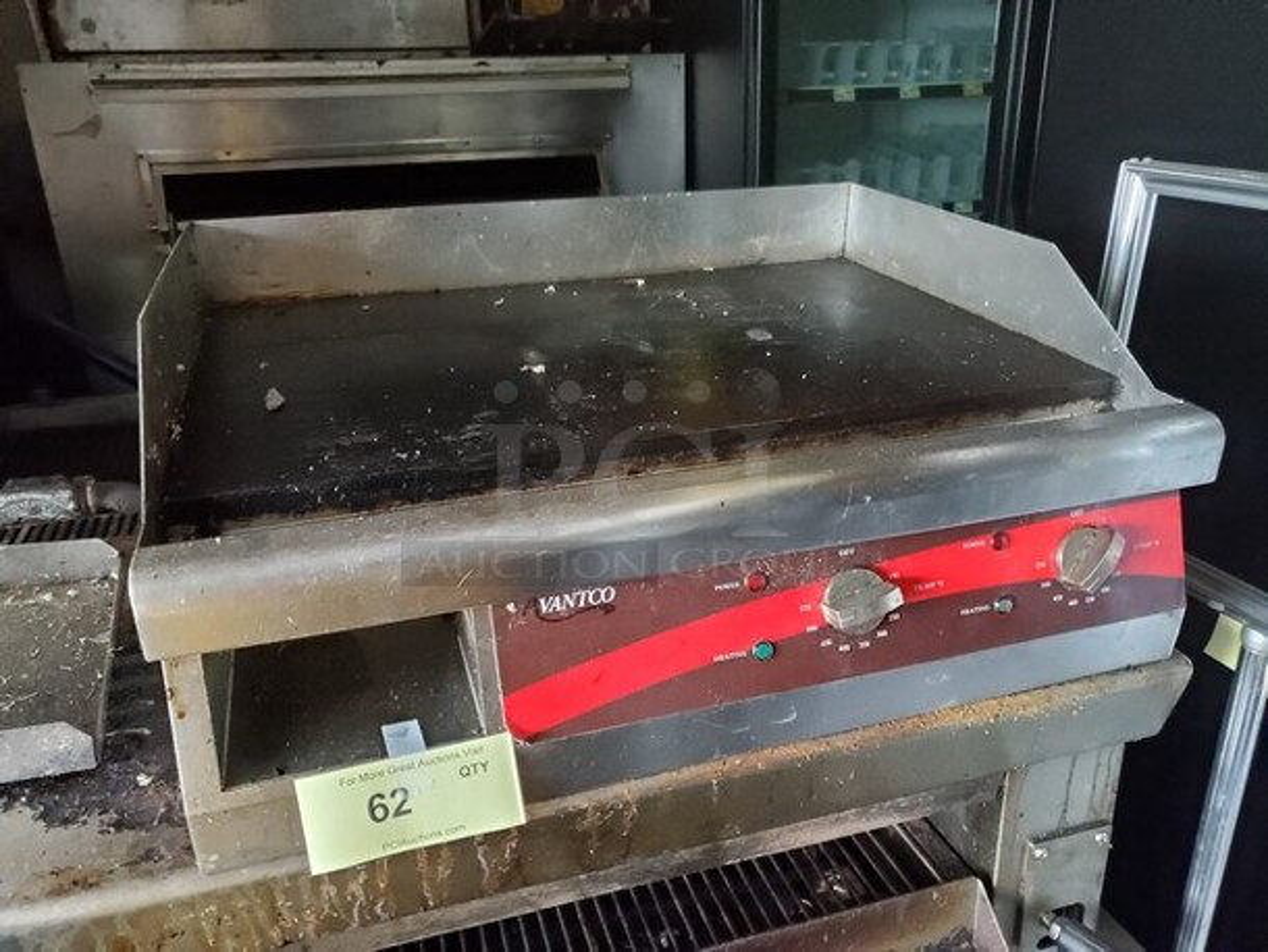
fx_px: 953
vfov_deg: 53.1
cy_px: 476
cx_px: 634
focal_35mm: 26
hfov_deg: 67.3
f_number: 1.5
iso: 800
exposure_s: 1/50
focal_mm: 4.3
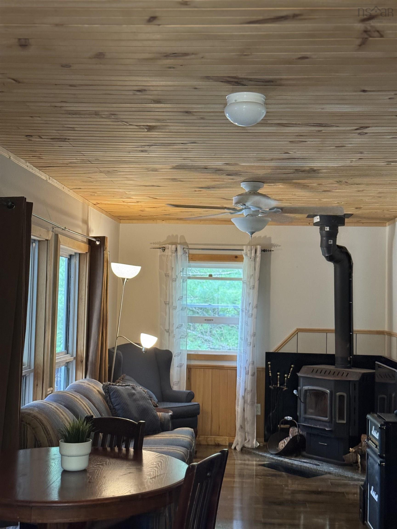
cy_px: 264
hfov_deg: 30.3
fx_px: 734
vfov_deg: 39.7
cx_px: 198
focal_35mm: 48
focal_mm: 6.76
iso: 250
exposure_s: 1/60
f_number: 1.78
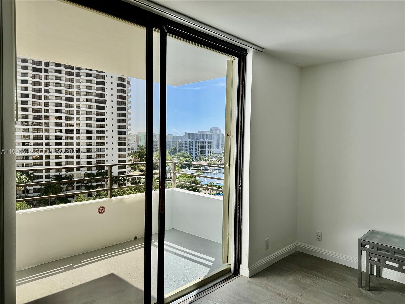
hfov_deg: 71.6
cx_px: 202
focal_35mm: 24
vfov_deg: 56.8
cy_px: 152
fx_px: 281
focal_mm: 6.76
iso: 80
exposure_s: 1/2252
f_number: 1.78
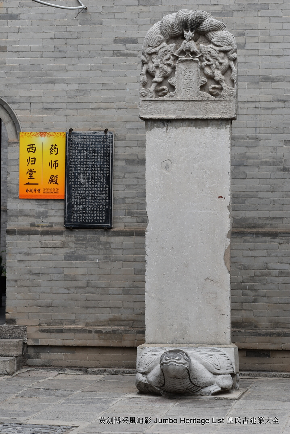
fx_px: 1539
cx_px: 145
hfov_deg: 10.8
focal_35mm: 128
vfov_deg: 16.1
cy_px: 217
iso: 125
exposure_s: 1/250
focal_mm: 85
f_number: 8
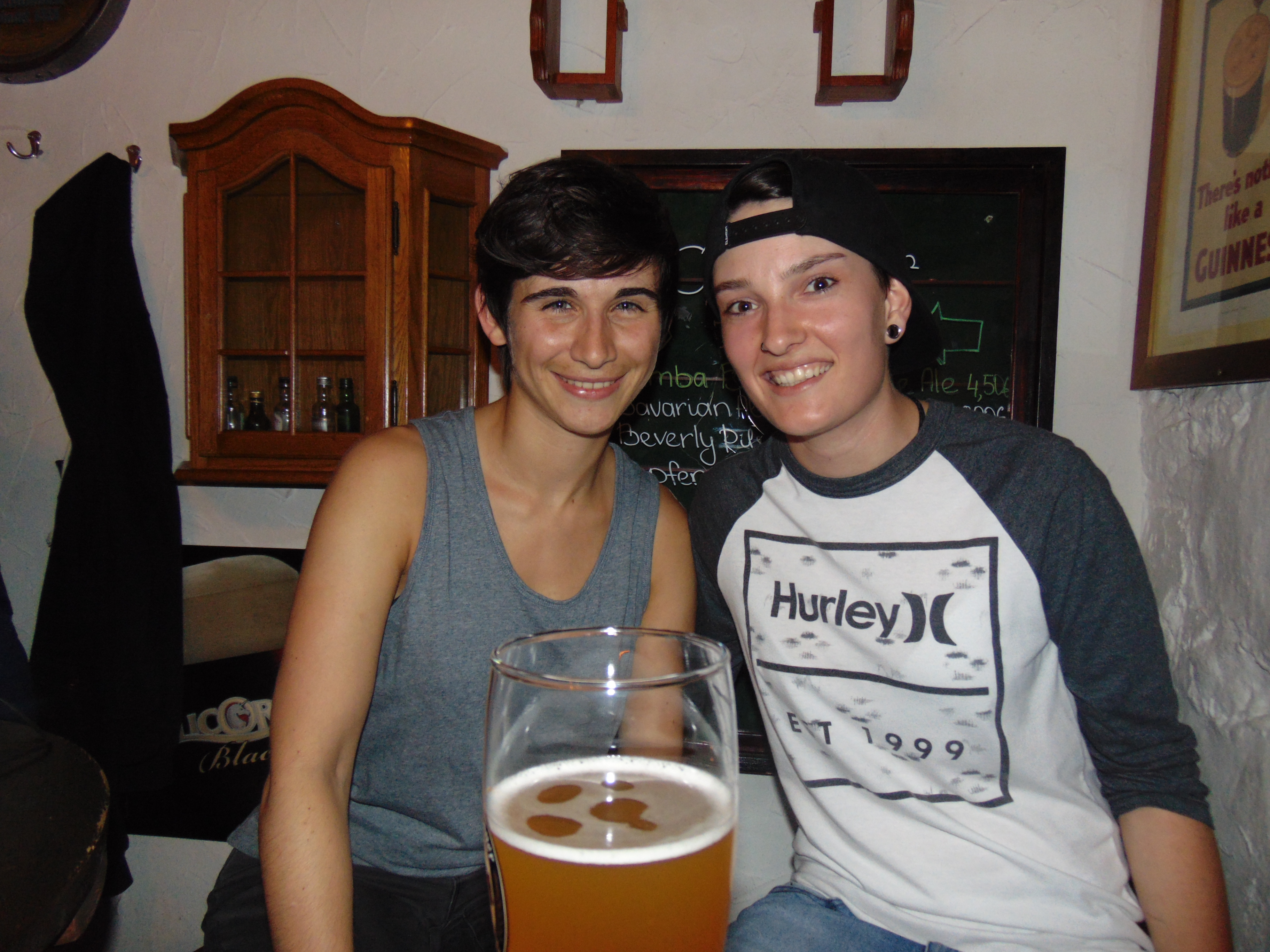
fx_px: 917
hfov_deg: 69.4
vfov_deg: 54.9
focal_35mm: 25
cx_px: 635
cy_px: 476
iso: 200
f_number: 3
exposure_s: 1/8
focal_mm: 4.5
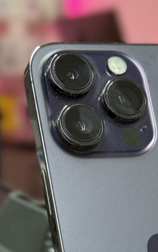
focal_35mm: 155
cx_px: 142
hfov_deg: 8.4
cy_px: 299
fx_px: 1068
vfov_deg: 13.2
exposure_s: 1/50
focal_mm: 6.76
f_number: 1.78
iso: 200
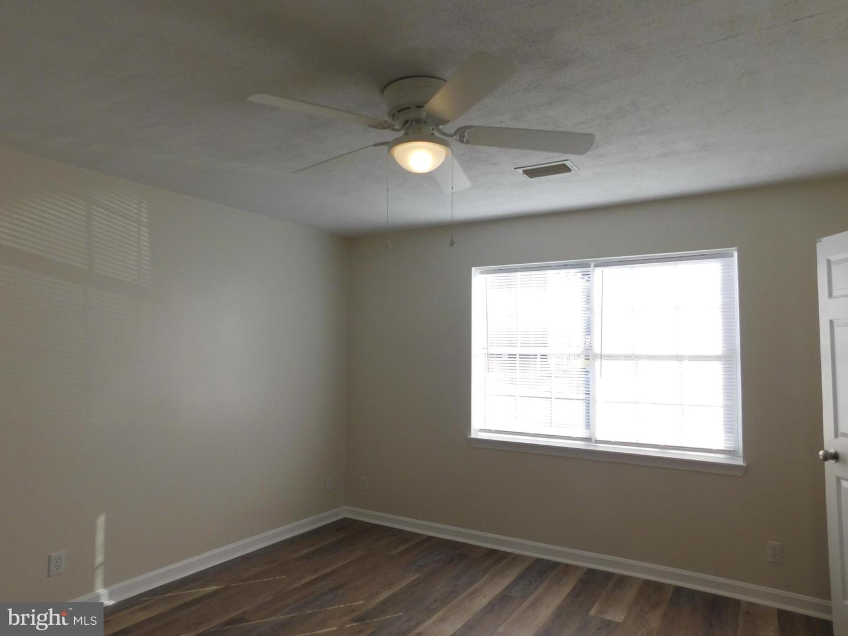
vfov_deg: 58.9
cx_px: 424
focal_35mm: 23
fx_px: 563
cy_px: 318
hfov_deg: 73.9
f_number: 3
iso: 125
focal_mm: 4
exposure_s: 1/400
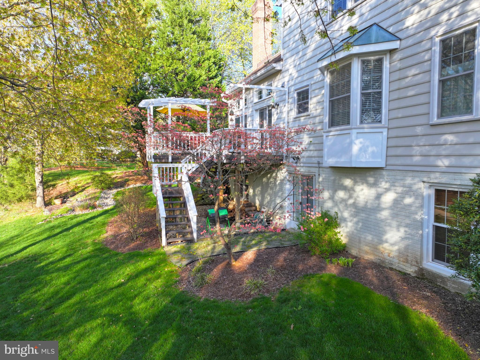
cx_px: 240
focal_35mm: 24
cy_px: 180
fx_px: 333
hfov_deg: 71.6
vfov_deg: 56.8
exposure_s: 1/320
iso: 140
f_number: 2.8
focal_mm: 12.29
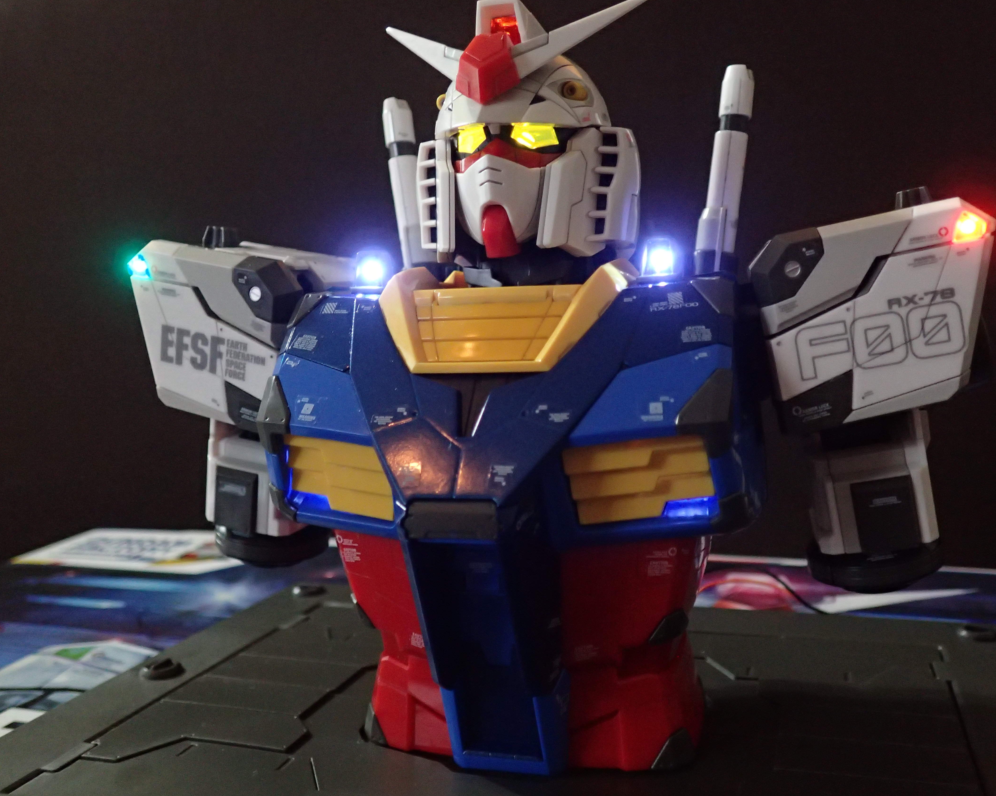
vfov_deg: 45.8
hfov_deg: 55.6
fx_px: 943
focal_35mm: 32
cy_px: 401
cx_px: 543
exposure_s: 1/13
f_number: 2.3
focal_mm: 5.5
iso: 800
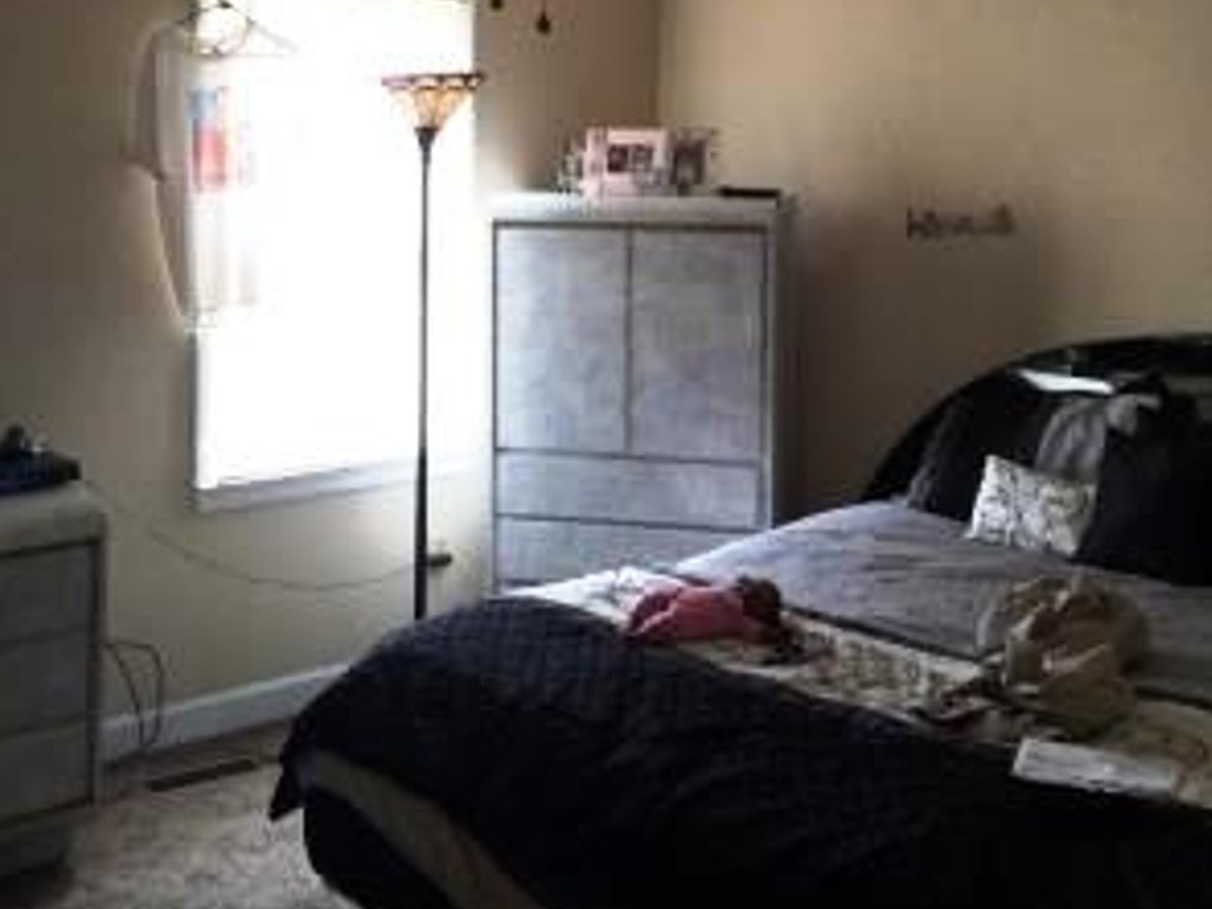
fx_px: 1541
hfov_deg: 42.8
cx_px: 709
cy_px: 250
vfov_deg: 32.4
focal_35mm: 44
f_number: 2.2
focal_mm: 4.15
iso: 200
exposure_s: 1/30
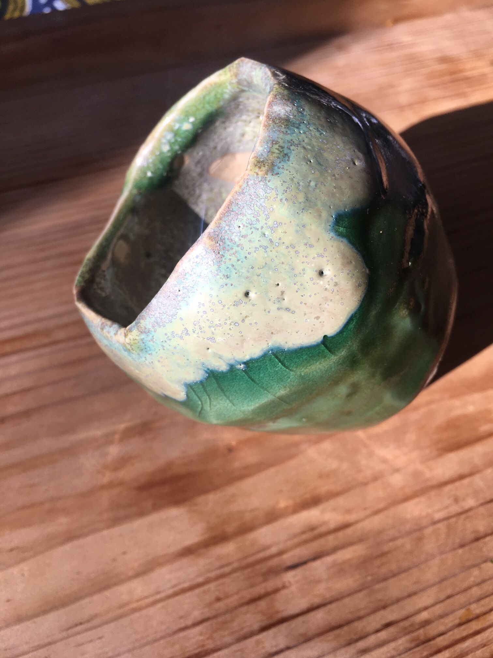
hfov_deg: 48.2
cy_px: 329
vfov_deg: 61.7
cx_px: 246
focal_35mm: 29
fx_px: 551
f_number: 2.2
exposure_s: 1/409
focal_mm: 4.15
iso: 25
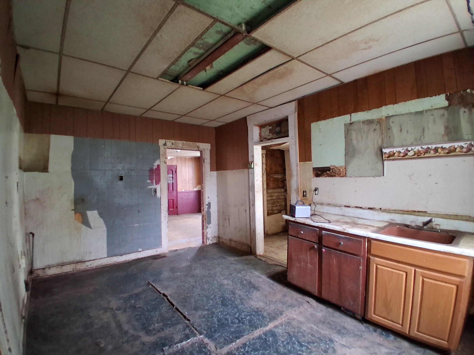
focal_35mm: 17
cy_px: 178
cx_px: 237
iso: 500
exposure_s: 1/24
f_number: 2.2
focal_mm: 1.4
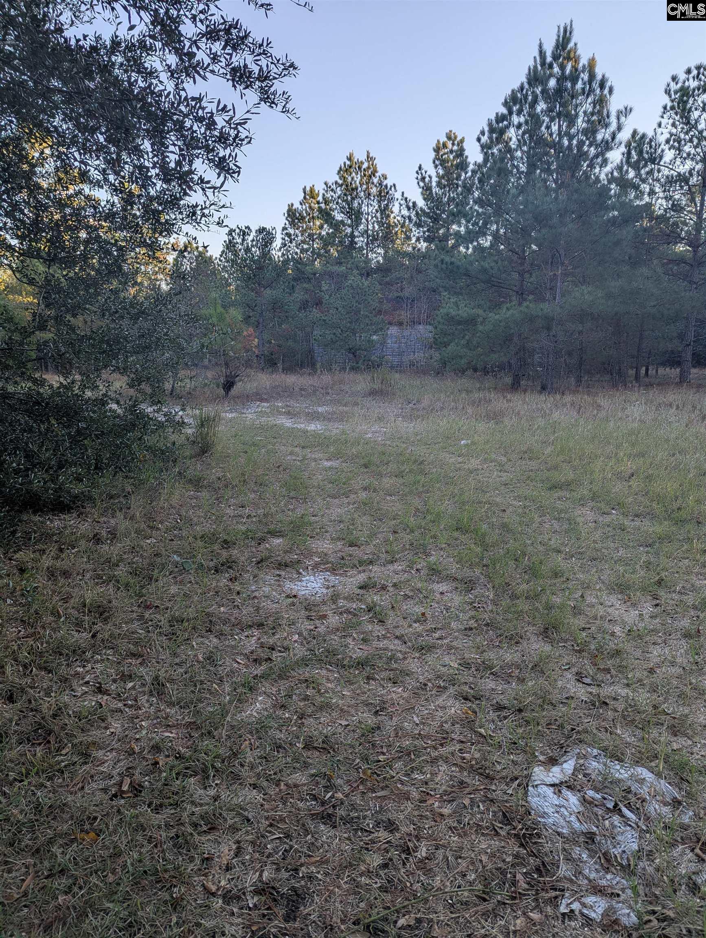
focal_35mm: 24
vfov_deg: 71.5
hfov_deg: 56.9
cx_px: 353
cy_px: 469
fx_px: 651
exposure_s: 1/499
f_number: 1.85
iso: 48
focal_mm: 6.81
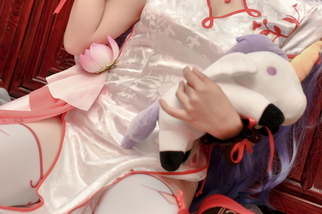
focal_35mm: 90
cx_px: 97
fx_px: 805
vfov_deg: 15.1
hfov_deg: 22.5
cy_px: 31
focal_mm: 35
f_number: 2.2
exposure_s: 1/100
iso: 160
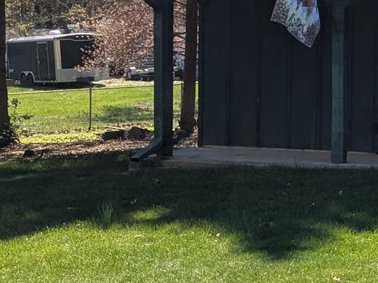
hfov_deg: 15.6
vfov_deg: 12.6
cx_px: 553
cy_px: 82
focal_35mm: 117
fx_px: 1277
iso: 49
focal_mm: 4.38
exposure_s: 1/975
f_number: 1.73
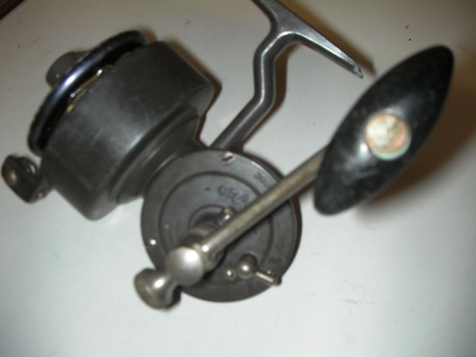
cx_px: 238
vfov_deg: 37.7
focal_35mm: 38
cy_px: 178
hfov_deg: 49.0
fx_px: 523
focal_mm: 6.3
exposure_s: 1/30
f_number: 3.5
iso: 200
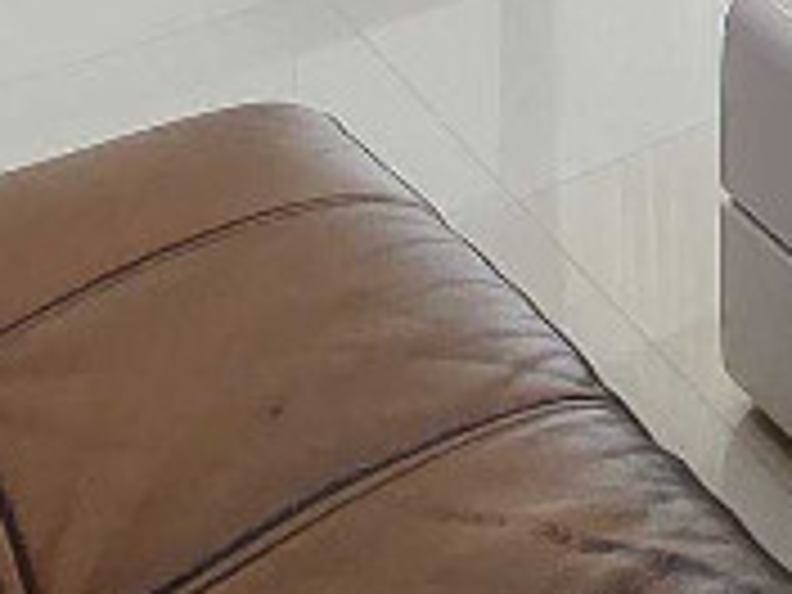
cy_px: -896
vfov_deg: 13.5
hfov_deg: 22.1
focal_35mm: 74
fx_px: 1693
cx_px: 1166
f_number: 2.2
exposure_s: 1/50
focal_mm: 1.74
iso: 200
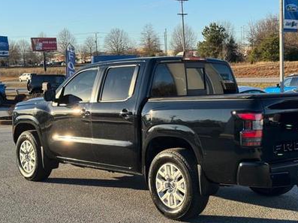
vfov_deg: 24.0
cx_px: 173
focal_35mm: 61
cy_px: 131
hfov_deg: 31.6
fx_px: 525
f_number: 1.78
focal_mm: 6.76
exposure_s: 1/1524
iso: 64
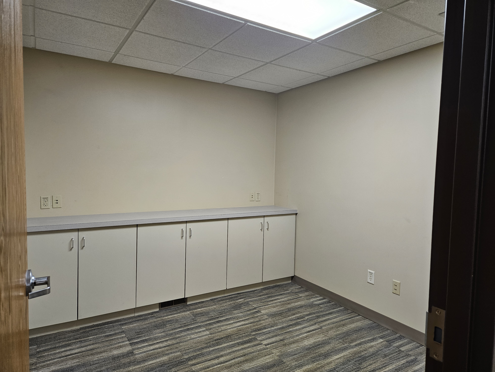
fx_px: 329
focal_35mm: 23
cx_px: 248
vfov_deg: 58.9
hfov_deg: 73.9
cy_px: 186
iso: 160
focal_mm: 5.4
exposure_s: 1/120
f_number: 1.8
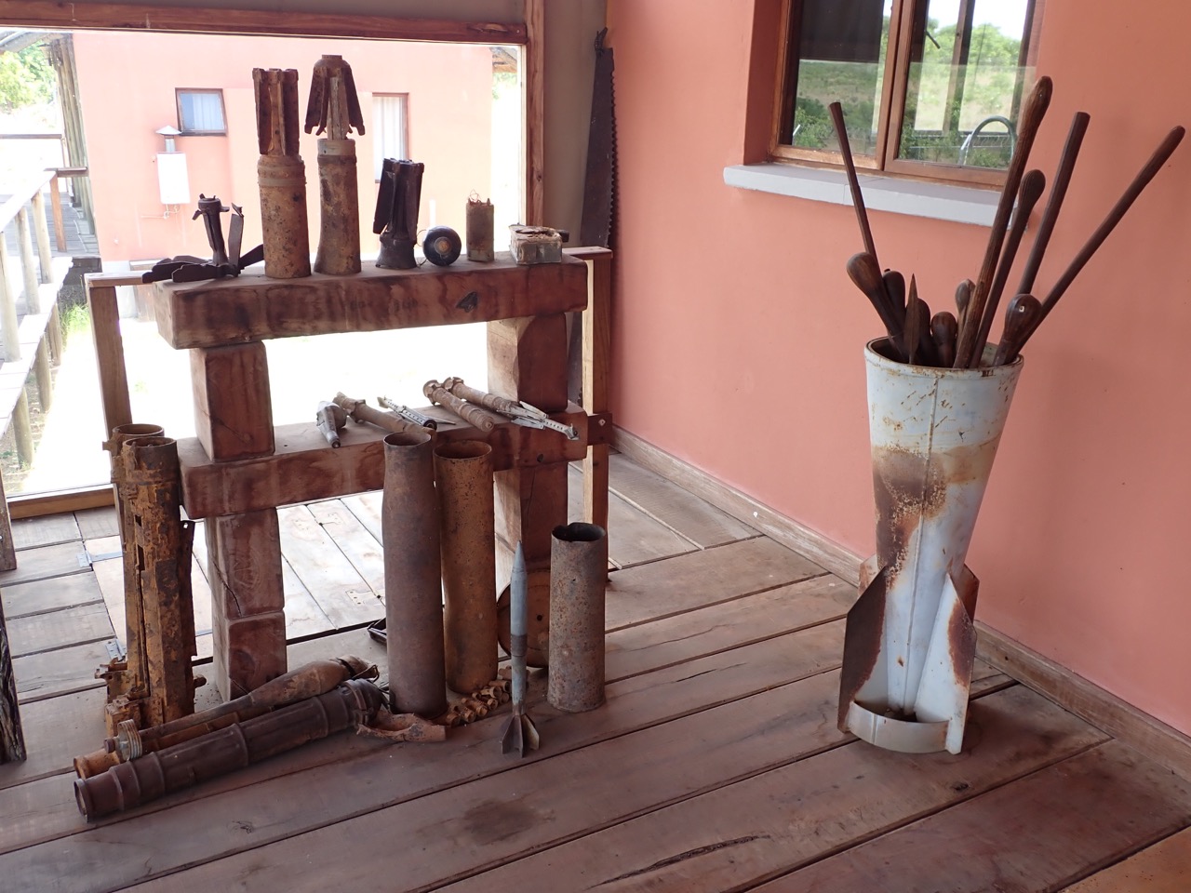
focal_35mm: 32
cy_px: 446
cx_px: 596
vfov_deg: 44.2
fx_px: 1101
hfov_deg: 56.8
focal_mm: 5.79
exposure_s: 1/80
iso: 100
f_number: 3.2
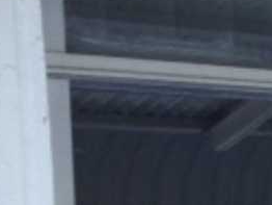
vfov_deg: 8.2
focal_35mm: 178
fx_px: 1400
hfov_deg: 10.3
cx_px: 519
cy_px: 272
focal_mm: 4.28
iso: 50
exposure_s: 1/730
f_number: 2.4
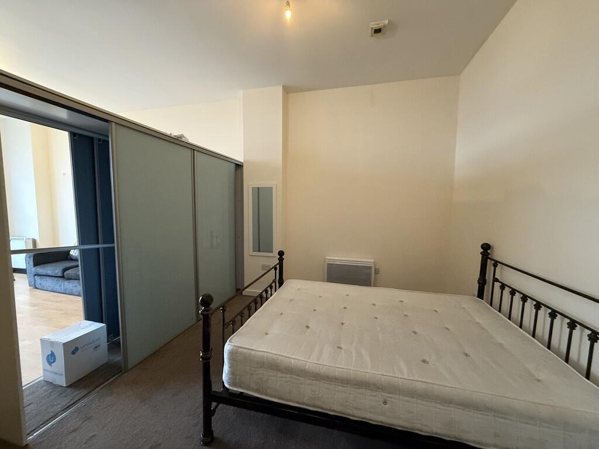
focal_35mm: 14
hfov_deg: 102.1
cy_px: 224
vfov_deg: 85.7
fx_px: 242
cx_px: 300
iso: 500
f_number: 2.2
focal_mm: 2.22
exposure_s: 1/50
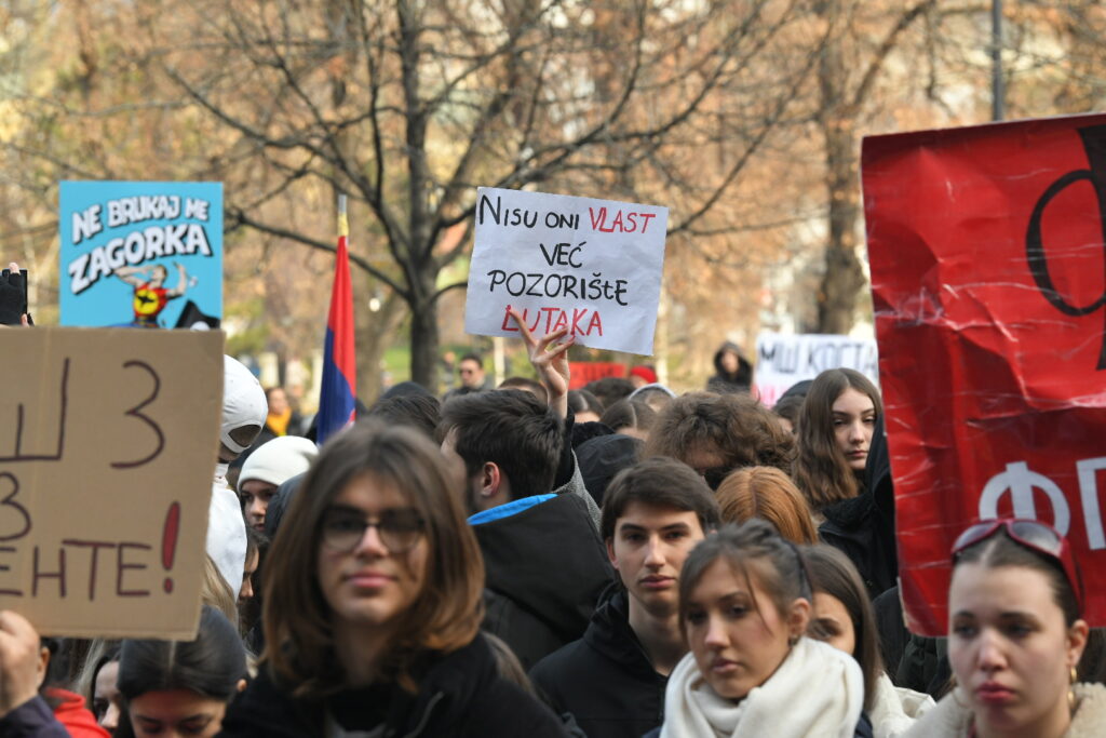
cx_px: 553
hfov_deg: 15.2
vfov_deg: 10.2
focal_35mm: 135
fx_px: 4148
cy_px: 369
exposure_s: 1/800
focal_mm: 135
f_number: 6.3
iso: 1000
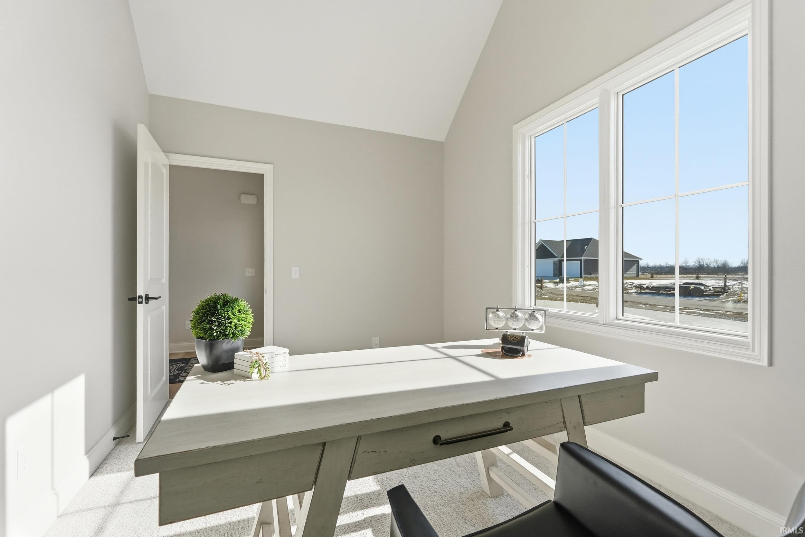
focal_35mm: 15
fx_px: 335
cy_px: 268
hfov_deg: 100.4
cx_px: 402
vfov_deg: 77.3
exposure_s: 1/4000
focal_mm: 10
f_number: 4
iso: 800
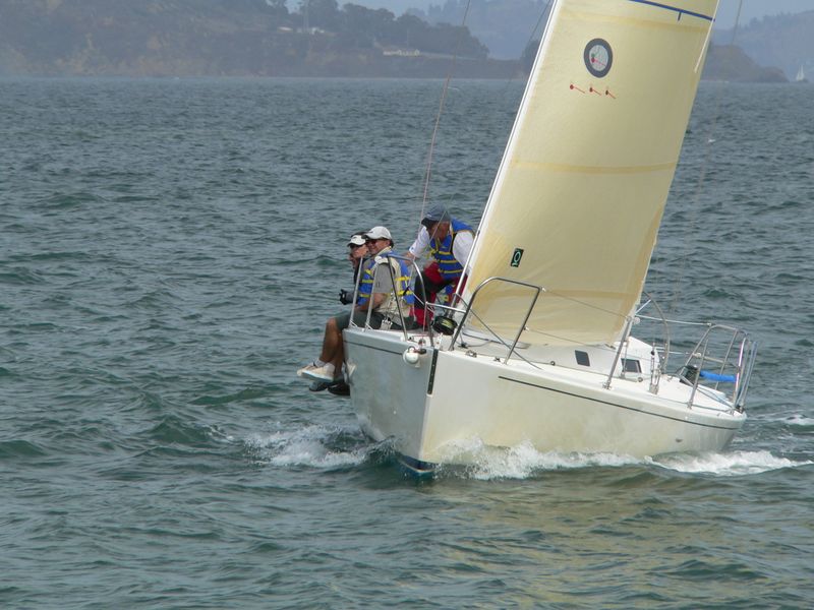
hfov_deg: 4.6
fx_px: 10159
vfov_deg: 3.4
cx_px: 407
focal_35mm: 432
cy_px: 305
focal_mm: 72
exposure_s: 1/500
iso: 80
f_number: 5.6
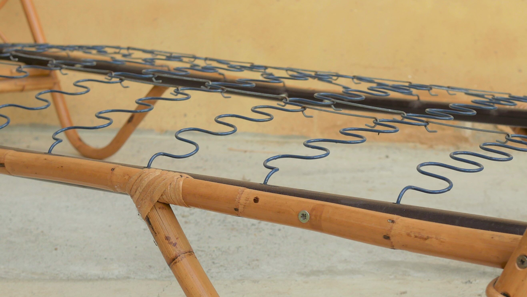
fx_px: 1062
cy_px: 250
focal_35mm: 76
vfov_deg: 15.8
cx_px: 344
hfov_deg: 27.7
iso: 200
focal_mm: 20
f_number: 3.5
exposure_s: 1/500
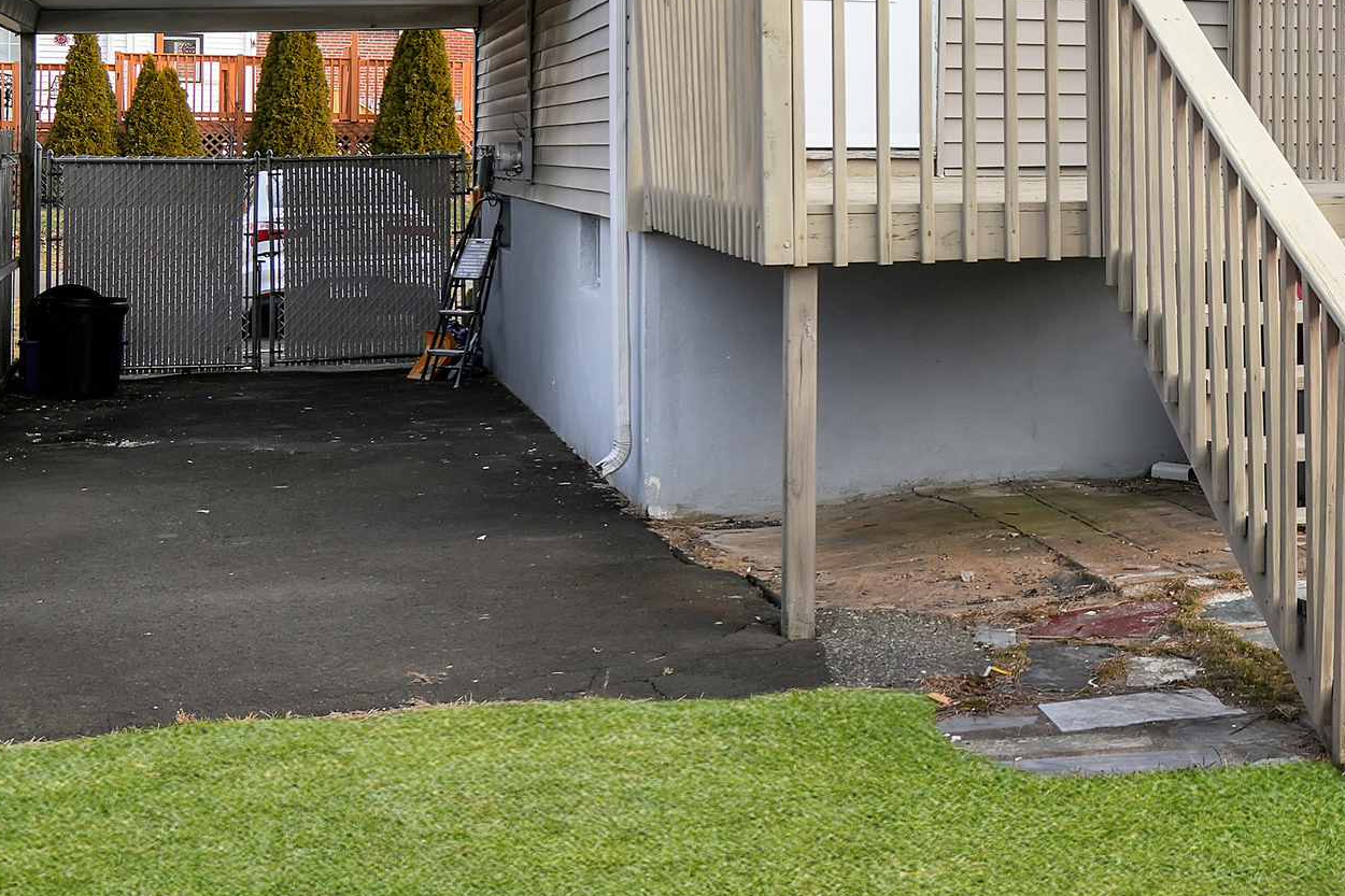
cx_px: 1487
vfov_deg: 22.6
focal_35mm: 59
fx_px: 2204
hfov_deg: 30.3
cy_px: 159
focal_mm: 24
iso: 125
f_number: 9
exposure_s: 1/80
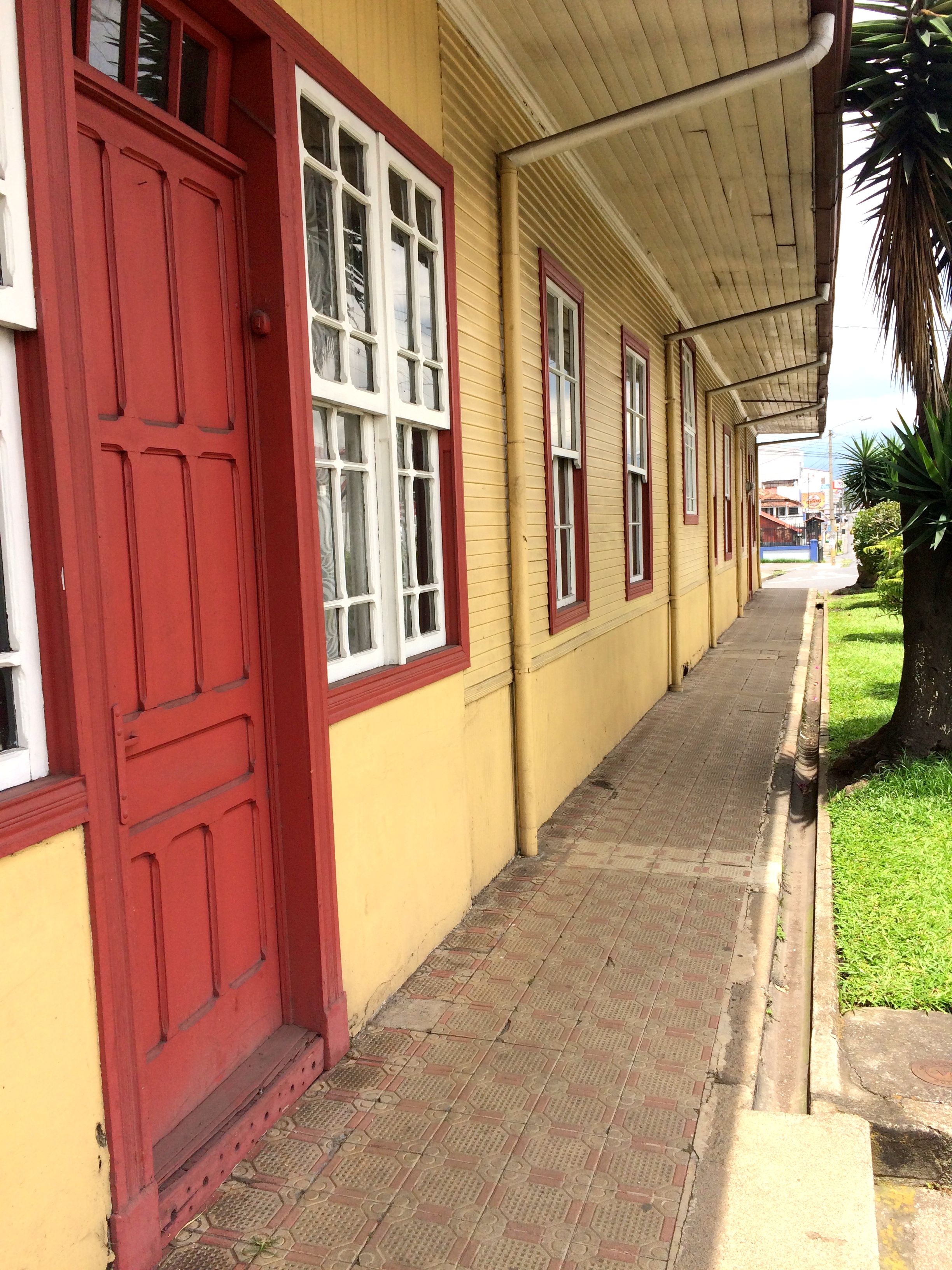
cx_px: 476
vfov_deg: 61.7
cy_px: 635
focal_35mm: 29
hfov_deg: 48.2
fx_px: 1063
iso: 32
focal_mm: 4.15
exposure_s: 1/1080
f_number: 2.2
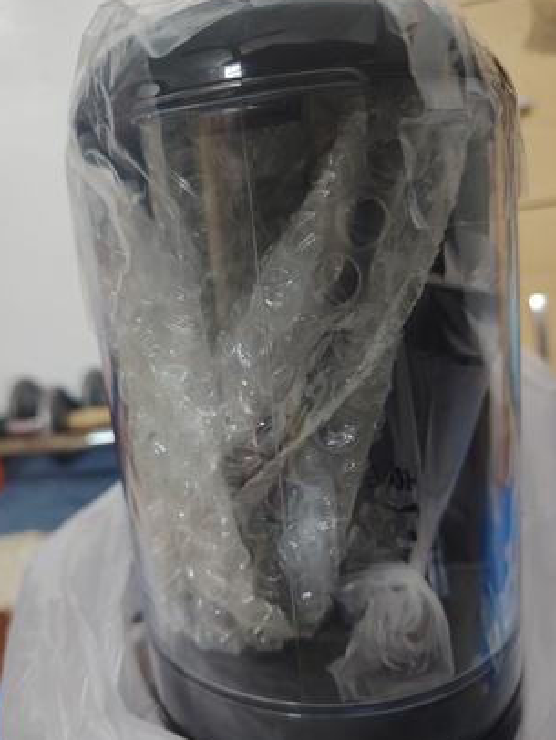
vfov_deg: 65.2
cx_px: 249
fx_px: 578
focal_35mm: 27
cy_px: 395
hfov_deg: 51.3
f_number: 1.75
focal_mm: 5.25
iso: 1994
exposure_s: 1/20
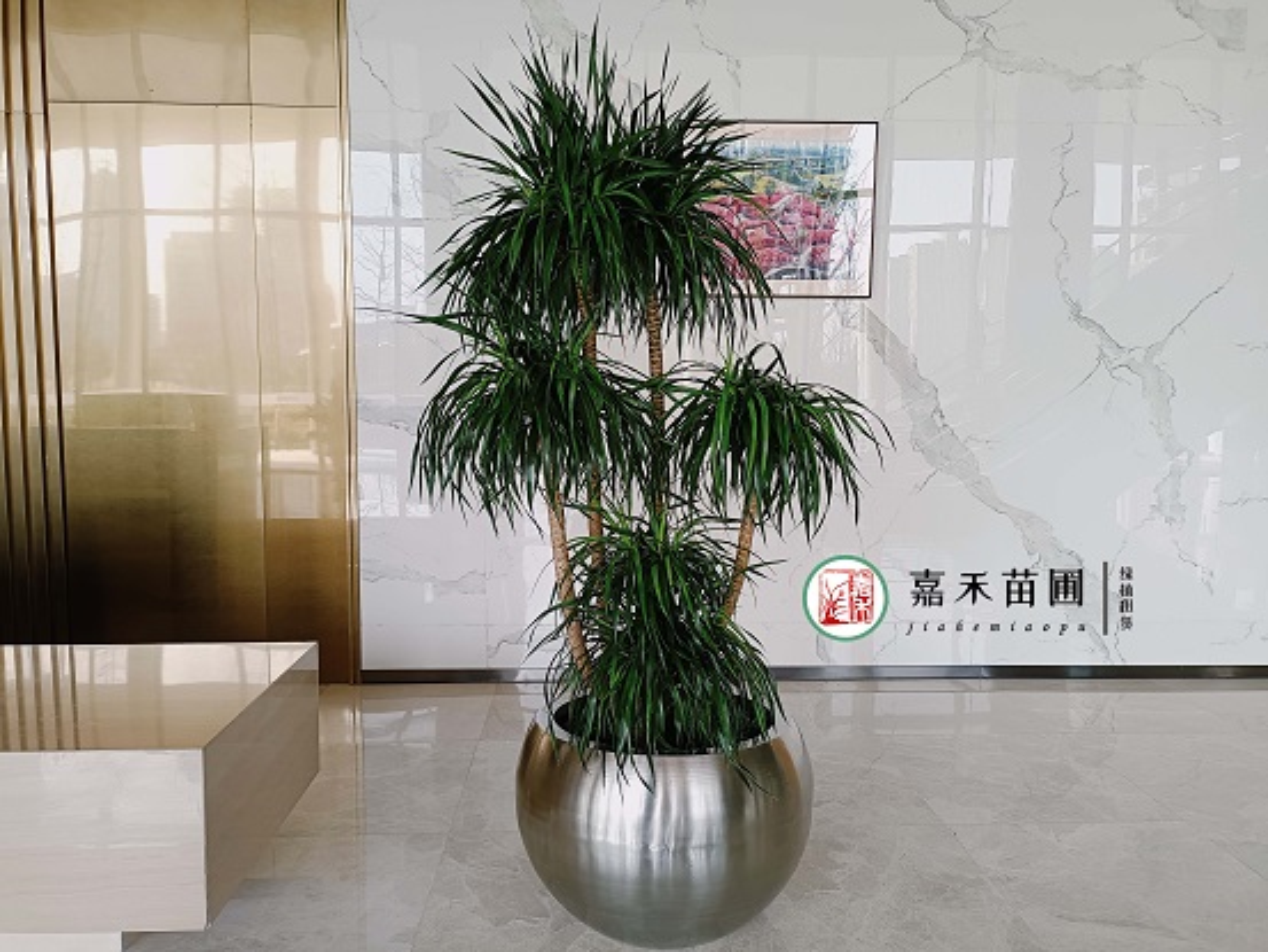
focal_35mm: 25
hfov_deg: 69.4
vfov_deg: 54.9
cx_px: 634
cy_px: 476
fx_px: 916
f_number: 1.89
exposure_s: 1/100
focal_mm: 4.71
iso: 330
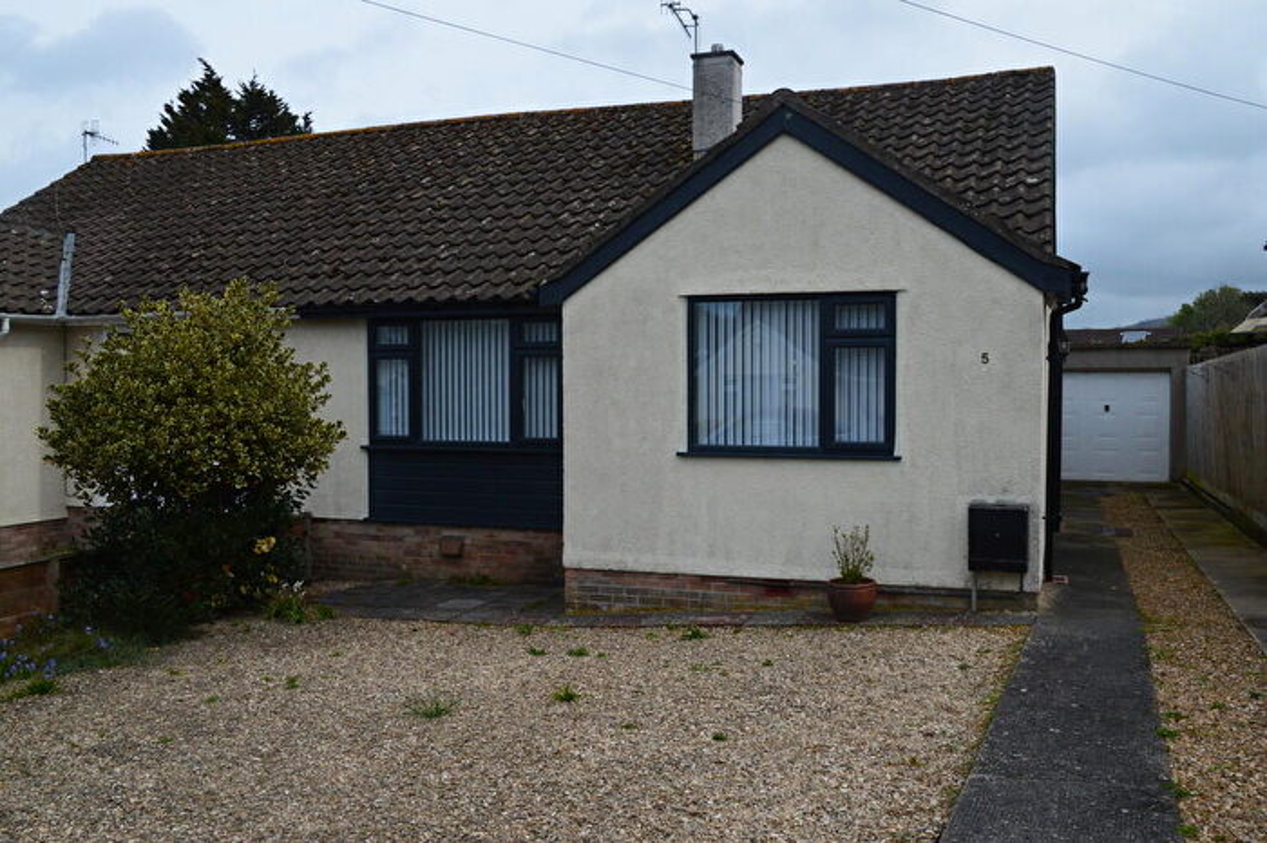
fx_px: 1161
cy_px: 422
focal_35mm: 33
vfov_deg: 39.9
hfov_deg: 57.2
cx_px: 634
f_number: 11
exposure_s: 1/500
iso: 360
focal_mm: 22
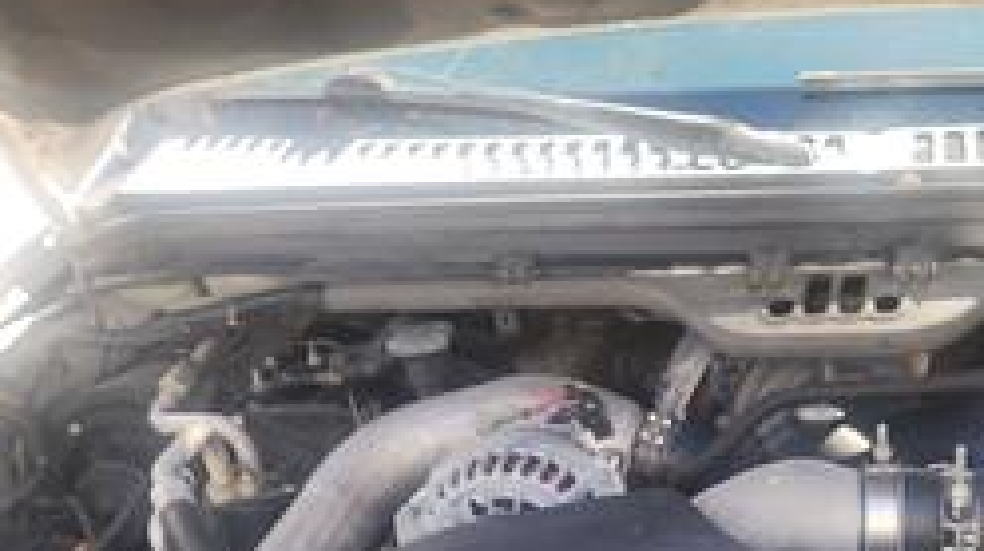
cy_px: 567
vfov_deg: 22.4
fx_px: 1330
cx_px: 714
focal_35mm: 51
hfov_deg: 39.7
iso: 25
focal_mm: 6.4
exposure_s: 1/120
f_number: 1.8
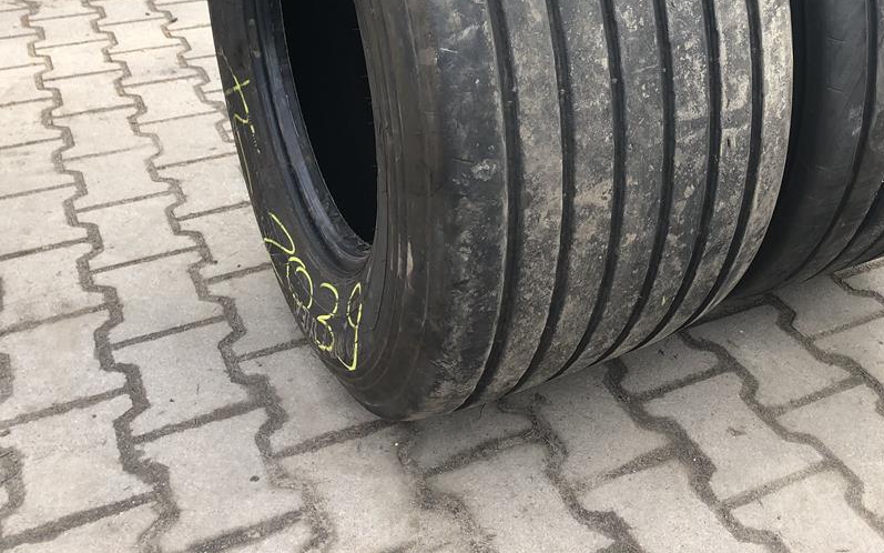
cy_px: 54
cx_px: 582
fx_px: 1084
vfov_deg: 27.5
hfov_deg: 43.8
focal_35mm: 45
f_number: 1.8
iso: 32
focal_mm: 3.99
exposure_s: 1/120
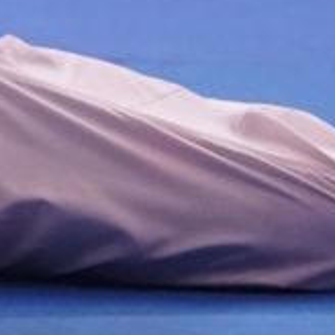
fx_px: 8485
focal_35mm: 775
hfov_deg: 2.2
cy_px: -848
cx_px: -596
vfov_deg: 2.2
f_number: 2.8
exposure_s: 1/1000
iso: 3200
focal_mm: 83
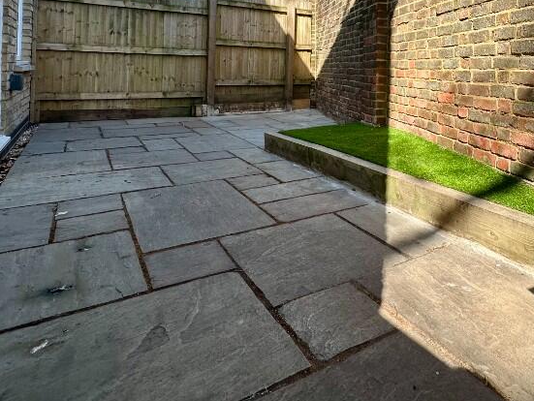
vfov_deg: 49.3
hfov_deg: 65.5
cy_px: 67
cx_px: 356
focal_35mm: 26
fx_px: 401
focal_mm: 2.22
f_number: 2.2
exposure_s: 1/305
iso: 40
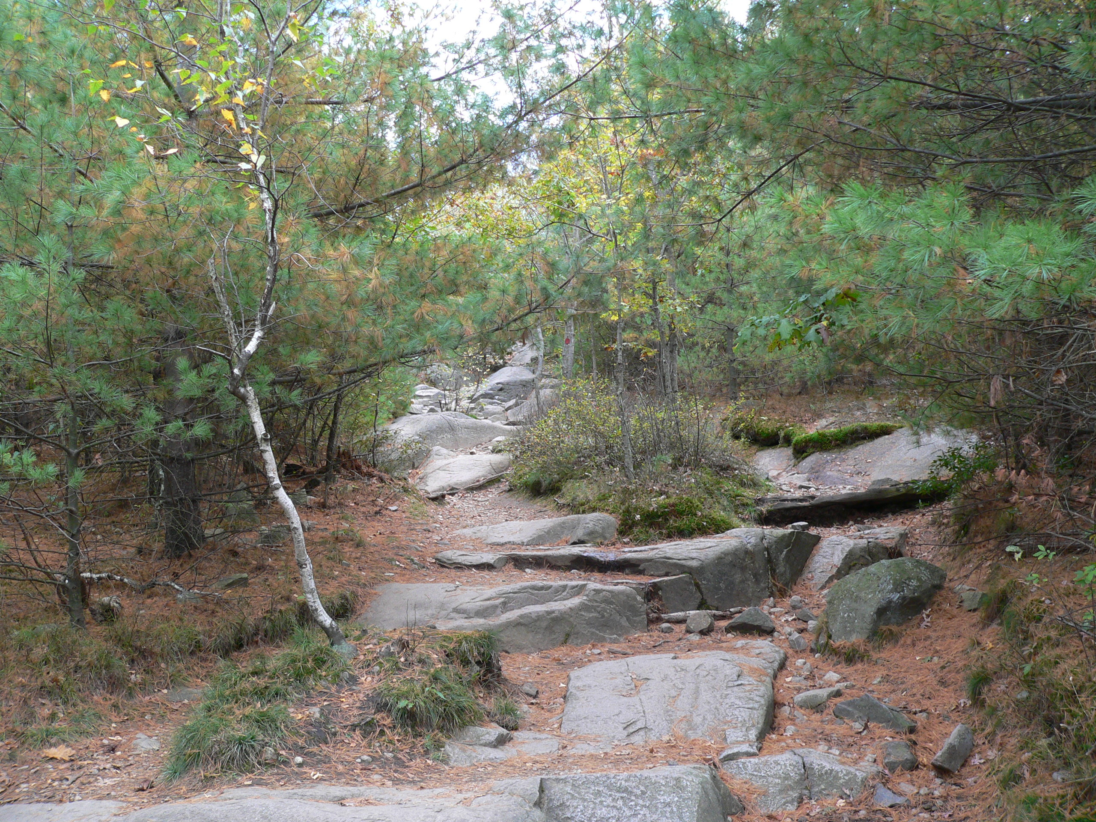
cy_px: 411
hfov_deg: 51.4
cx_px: 548
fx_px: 1140
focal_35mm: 36
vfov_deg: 39.7
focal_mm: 6
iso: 100
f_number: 2.8
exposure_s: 1/80
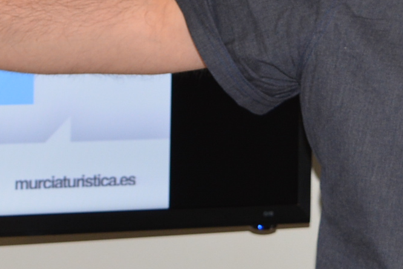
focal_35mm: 229
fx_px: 2565
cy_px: -71
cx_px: 105
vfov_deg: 6.0
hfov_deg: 9.0
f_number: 4.5
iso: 400
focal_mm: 34
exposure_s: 1/60
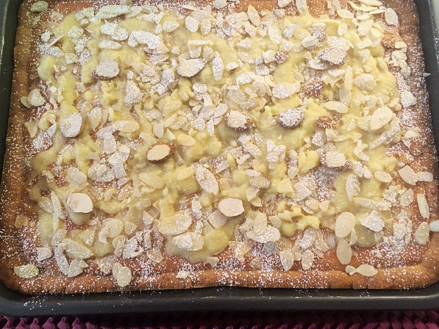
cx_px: 220
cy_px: 153
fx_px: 406
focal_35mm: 32
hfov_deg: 56.8
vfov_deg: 44.1
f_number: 2.2
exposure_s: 1/25
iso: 200
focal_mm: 4.15
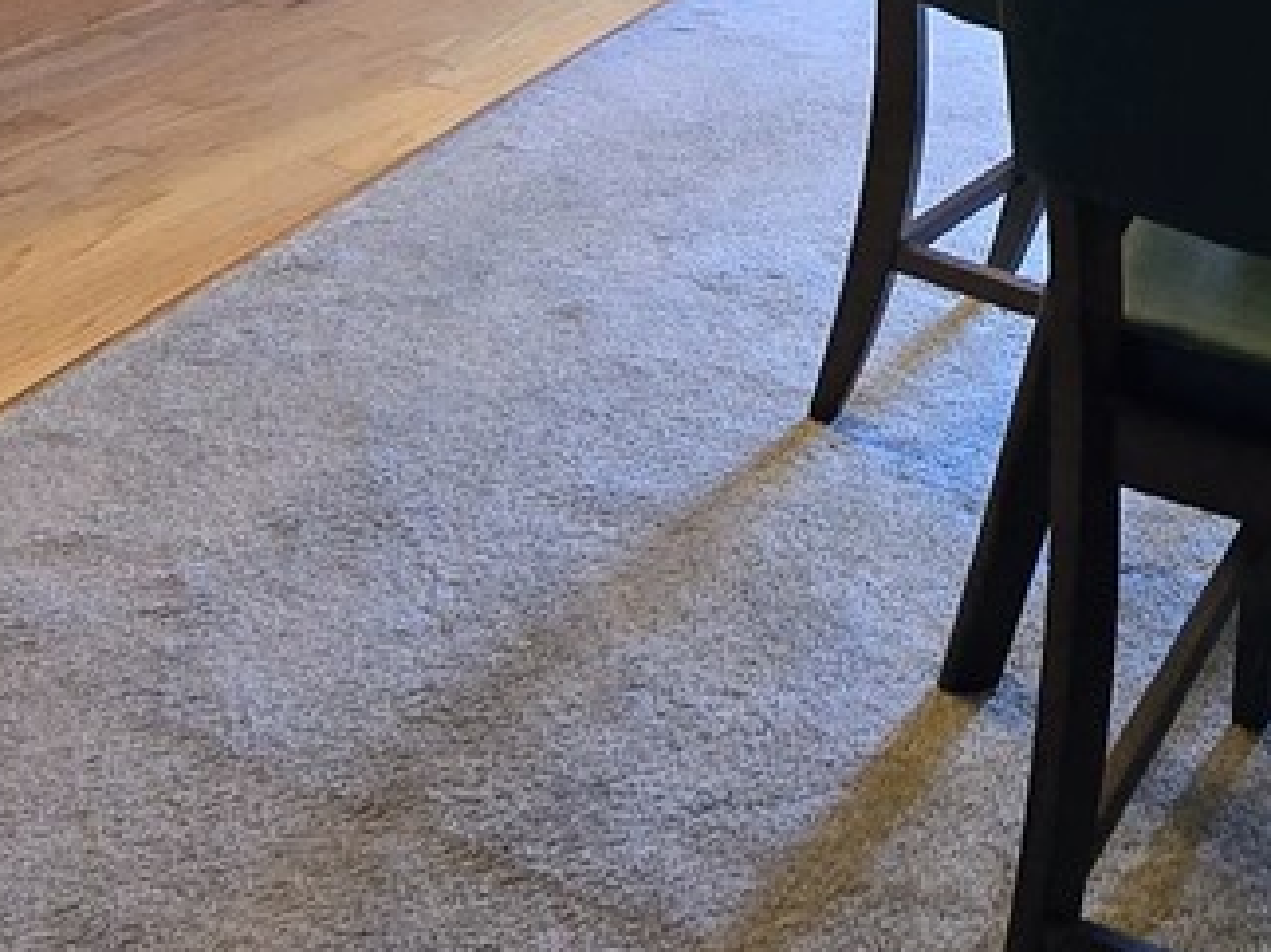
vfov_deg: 23.8
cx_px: 1405
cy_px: -71
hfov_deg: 29.8
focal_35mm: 58
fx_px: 2129
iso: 800
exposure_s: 1/60
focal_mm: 2.2
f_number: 2.2
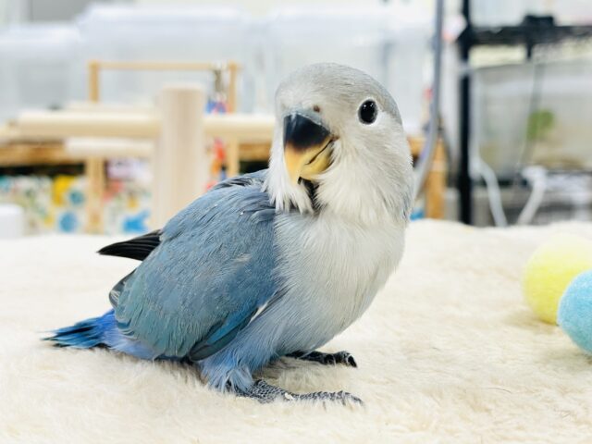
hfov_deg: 36.8
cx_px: 296
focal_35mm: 52
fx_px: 889
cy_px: 222
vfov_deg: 28.0
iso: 100
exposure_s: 1/99
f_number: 2
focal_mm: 6
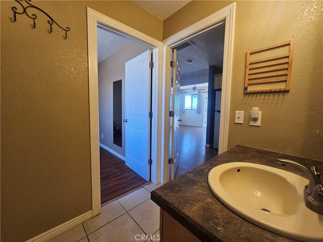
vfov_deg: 89.9
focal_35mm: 13
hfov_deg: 106.2
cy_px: 121
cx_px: 162
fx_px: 121
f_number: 2.2
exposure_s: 1/120
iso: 100
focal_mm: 2.2
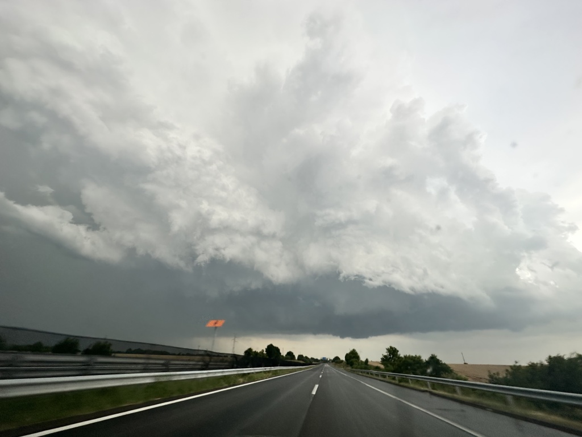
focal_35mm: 14
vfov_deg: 85.7
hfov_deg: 102.1
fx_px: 235
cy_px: 218
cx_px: 291
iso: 100
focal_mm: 2.22
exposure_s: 1/121
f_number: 2.2
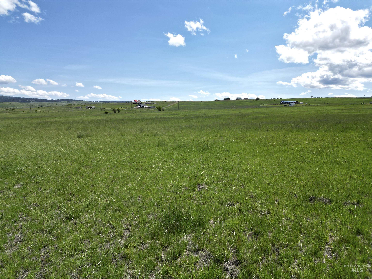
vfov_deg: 56.8
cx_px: 186
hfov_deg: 71.6
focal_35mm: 24
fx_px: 258
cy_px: 140
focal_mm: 6.72
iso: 110
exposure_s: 1/4000
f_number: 1.7
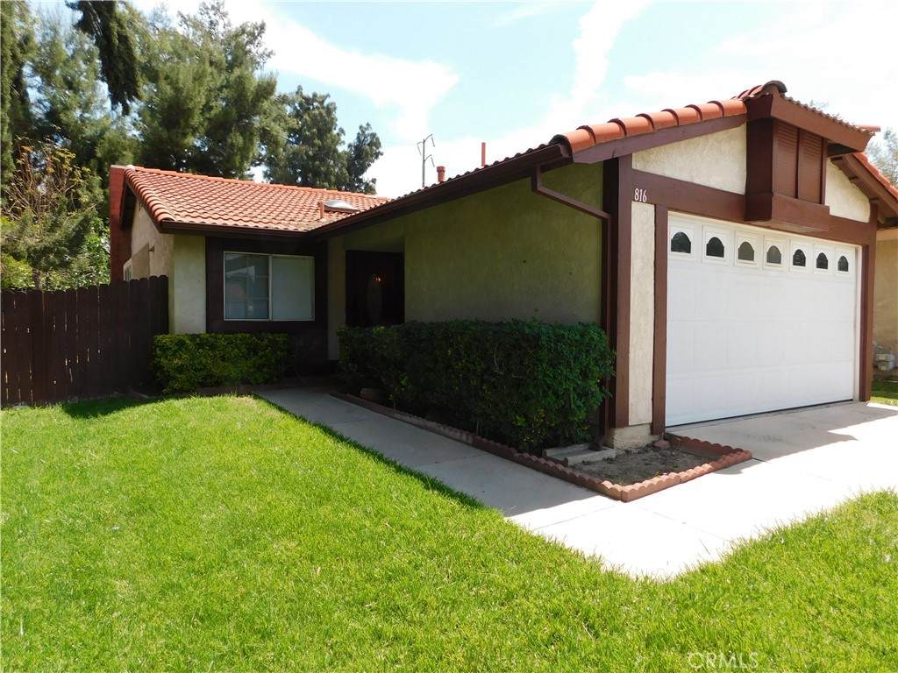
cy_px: 336
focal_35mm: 23
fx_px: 597
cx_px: 449
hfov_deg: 73.9
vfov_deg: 58.9
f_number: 3
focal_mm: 4
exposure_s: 1/640
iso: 125
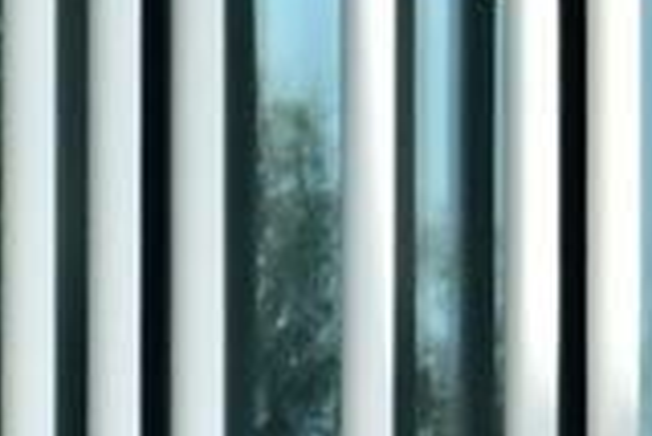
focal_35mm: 788
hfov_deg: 2.6
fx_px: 14284
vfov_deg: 1.7
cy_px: 1190
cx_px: 1125
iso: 250
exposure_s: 1/2500
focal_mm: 70
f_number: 4
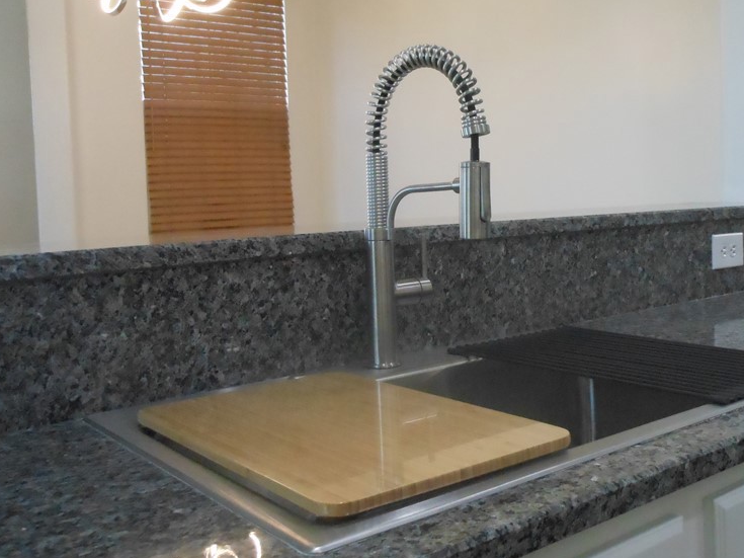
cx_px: 461
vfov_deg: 36.7
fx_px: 838
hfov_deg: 47.5
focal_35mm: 39
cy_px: 240
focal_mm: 5
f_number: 3.7
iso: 800
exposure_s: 1/100
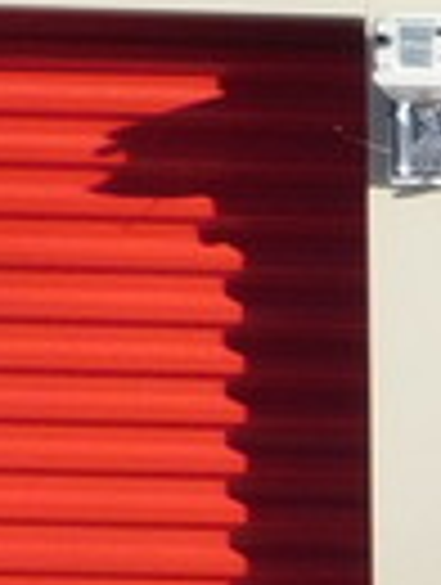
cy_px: 734
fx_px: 3640
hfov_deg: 5.6
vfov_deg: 9.1
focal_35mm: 215
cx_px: 2007
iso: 125
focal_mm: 4.9
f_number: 3.2
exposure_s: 1/1000
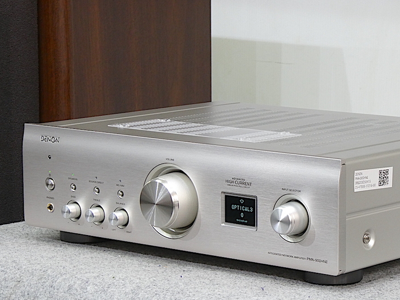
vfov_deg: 10.3
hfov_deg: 13.7
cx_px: 265
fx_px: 1664
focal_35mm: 144
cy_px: 200
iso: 200
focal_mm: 19
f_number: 5.1
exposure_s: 1/10
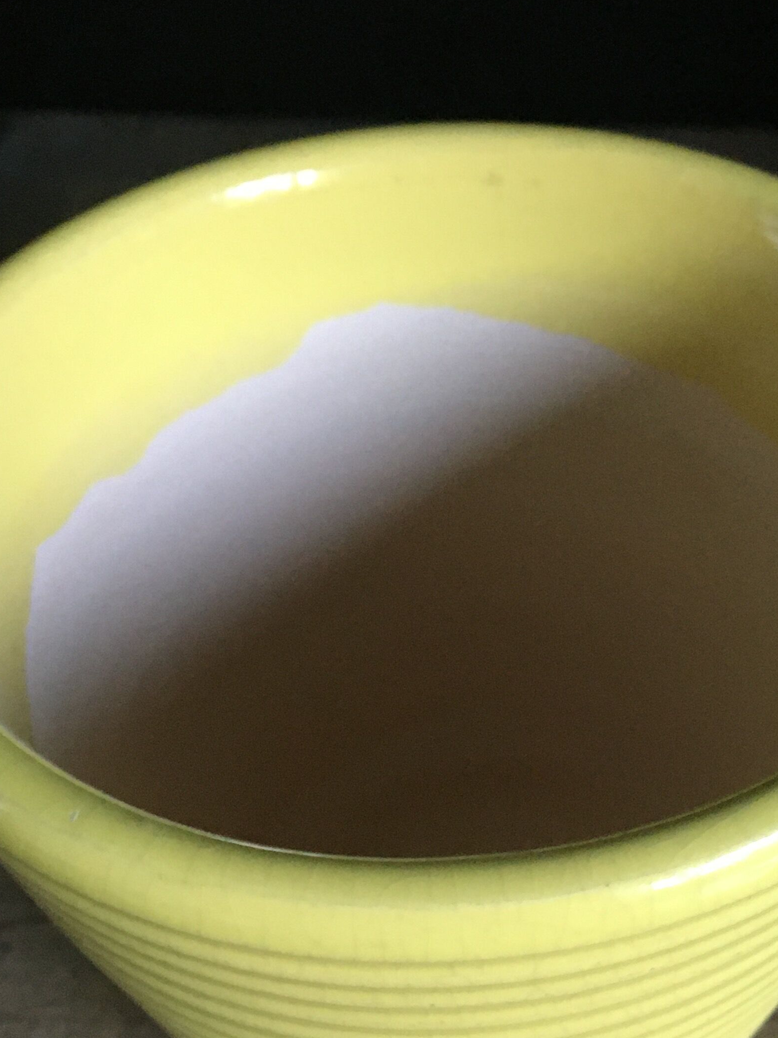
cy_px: 486
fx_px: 1678
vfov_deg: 34.3
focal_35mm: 56
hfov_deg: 25.8
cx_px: 586
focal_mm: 4.15
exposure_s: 1/20
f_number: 2.2
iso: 200
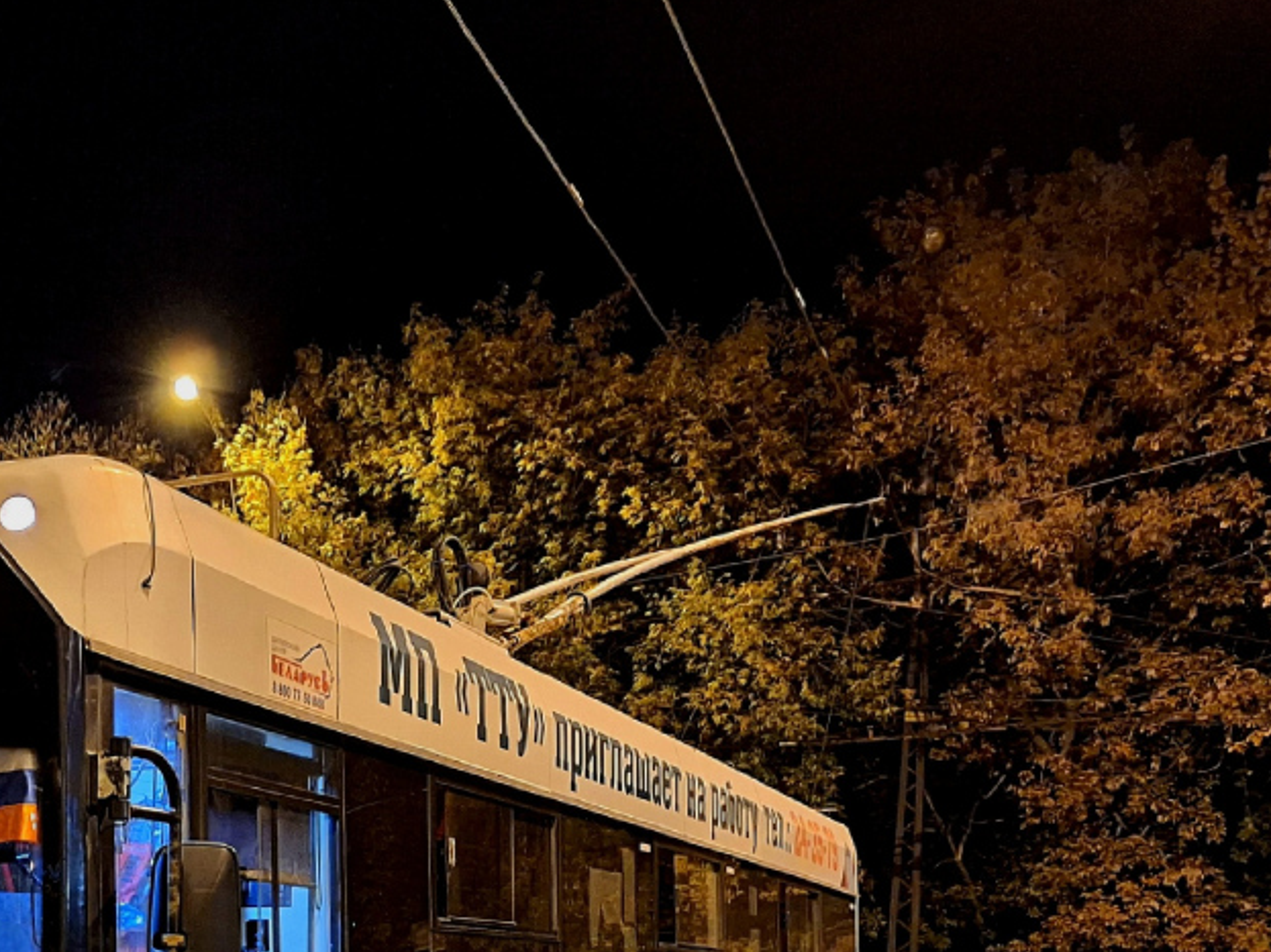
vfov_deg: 28.5
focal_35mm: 48
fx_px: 1762
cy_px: 933
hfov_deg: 37.2
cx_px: 137
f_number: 1.8
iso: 640
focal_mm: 5.54
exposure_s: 1/25
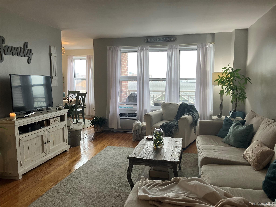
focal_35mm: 28
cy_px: 104
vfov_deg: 49.7
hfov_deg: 63.4
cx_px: 138
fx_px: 223
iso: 80
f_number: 1.8
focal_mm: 3.99
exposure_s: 1/120
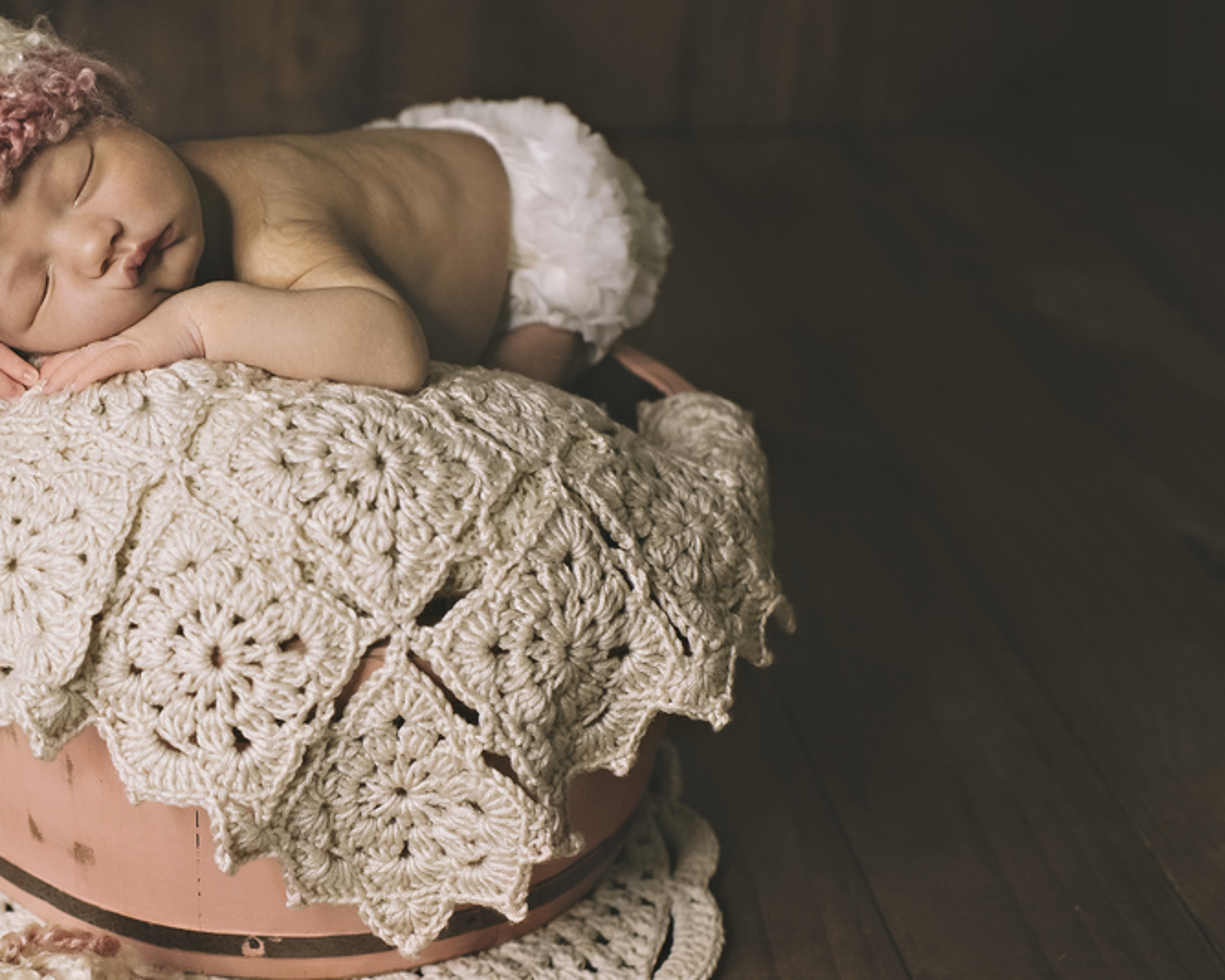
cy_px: 529
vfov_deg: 25.8
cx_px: 160
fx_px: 2138
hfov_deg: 30.8
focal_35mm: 59
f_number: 2.8
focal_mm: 35
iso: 500
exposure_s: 1/200
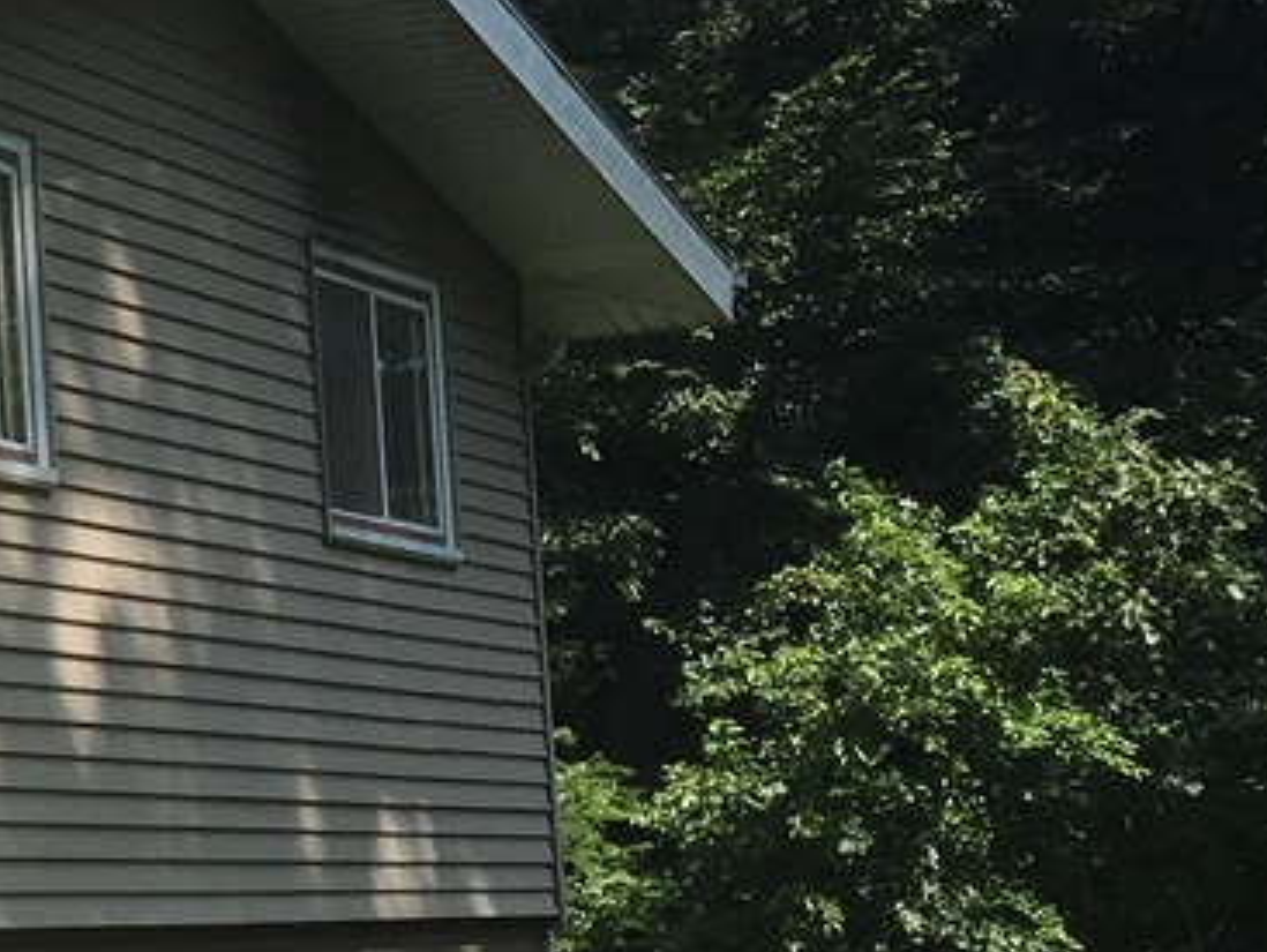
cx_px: -1174
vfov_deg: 13.0
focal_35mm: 114
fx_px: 4175
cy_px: 585
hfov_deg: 14.6
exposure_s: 1/836
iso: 25
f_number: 2.2
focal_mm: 4.15
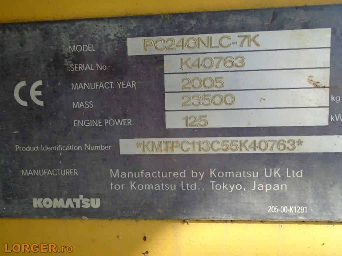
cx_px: 171
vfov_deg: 53.1
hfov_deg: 67.3
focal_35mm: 26
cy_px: 128
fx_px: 257
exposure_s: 1/200
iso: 100
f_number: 3.2
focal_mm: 4.6
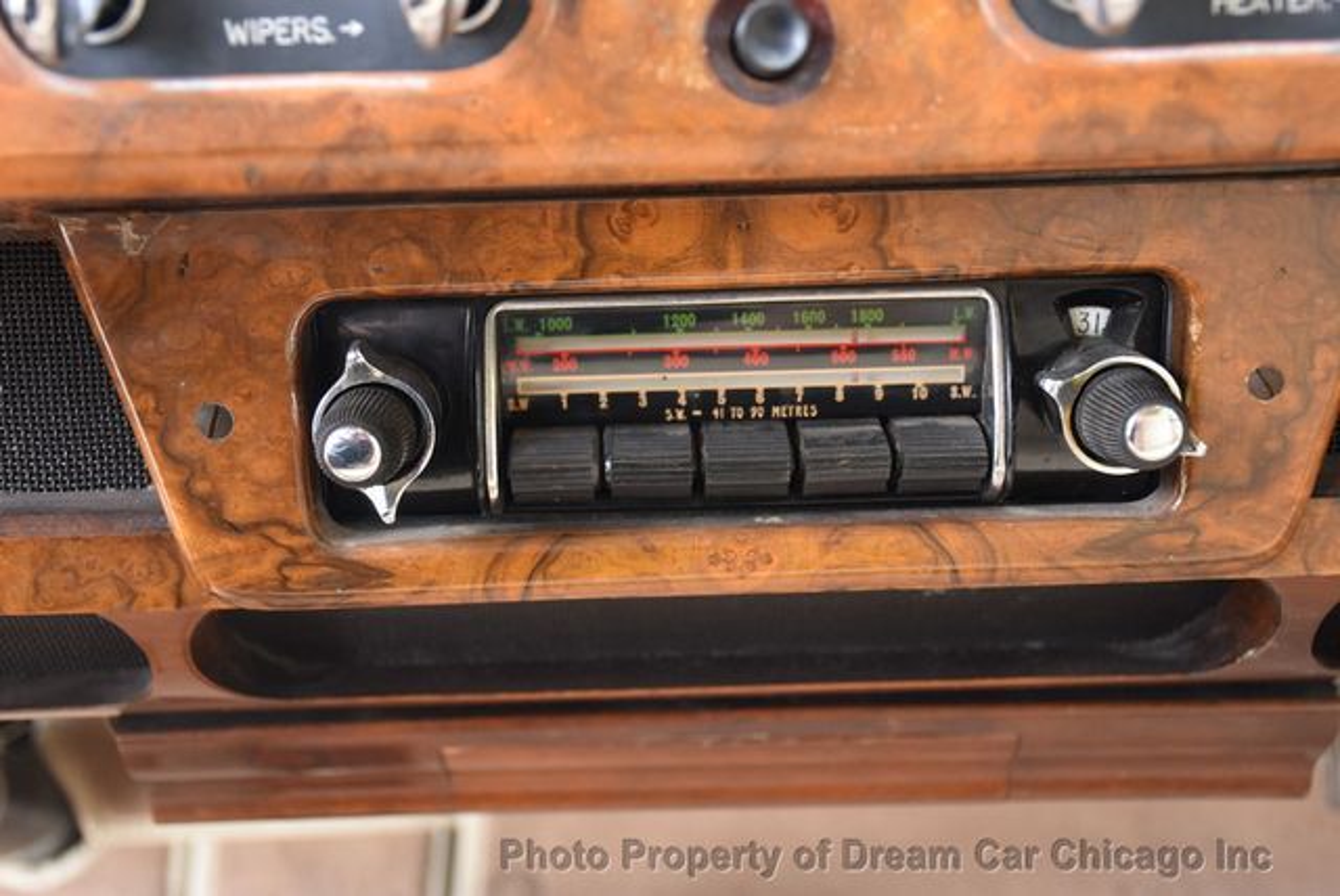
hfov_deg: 38.8
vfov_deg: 26.5
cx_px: 670
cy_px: 448
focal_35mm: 51
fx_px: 1900
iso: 800
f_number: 4.2
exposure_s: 1/80
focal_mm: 34
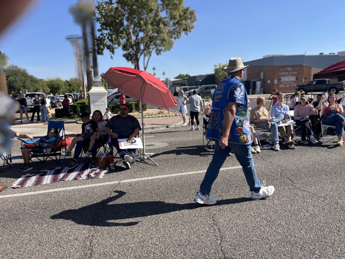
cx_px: 172
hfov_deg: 67.3
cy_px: 130
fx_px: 259
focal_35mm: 26
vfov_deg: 53.1
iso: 50
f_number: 1.6
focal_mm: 5.1
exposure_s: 1/2632
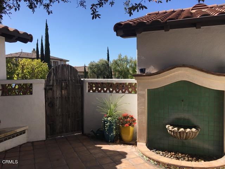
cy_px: 84
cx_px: 112
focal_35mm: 29
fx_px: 188
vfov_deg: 48.2
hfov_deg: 61.7
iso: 25
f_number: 2.2
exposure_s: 1/1479
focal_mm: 4.15
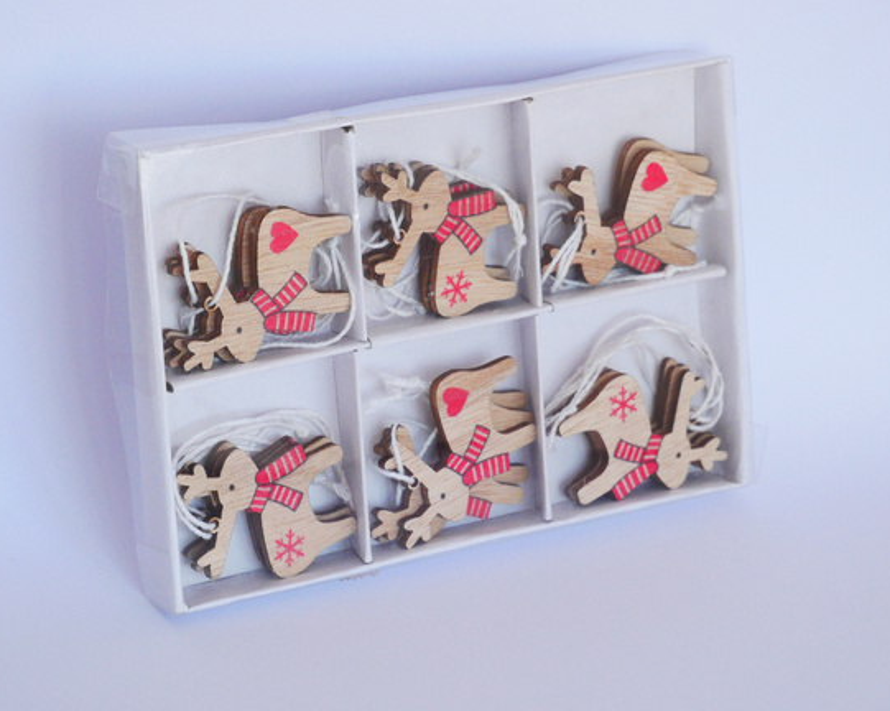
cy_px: 357
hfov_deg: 14.8
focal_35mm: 130
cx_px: 421
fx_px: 3422
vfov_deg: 11.9
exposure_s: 1/160
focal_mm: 60
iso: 800
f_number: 7.1
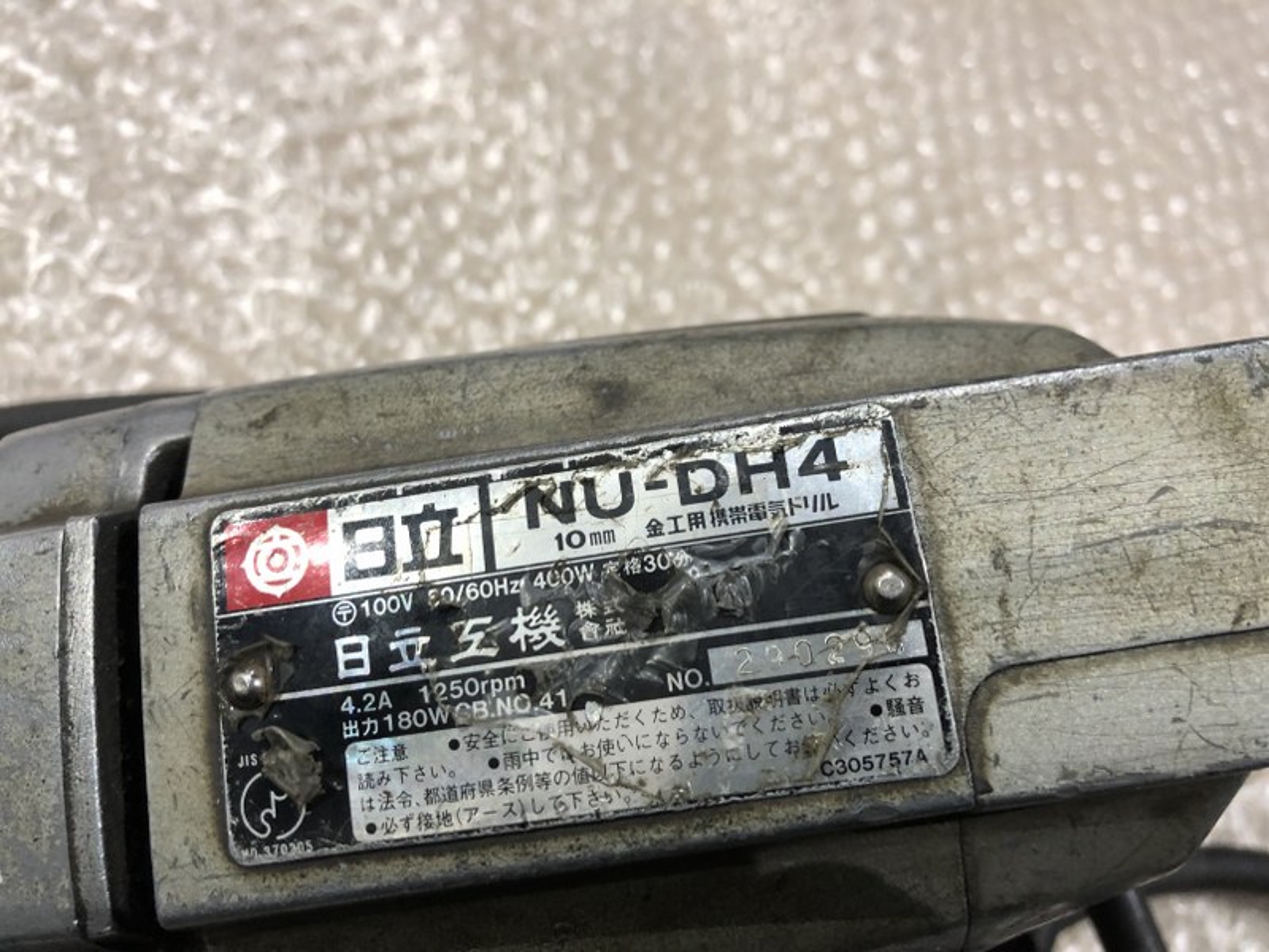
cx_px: 634
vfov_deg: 49.7
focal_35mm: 28
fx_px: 1026
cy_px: 476
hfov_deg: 63.4
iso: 40
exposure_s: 1/15
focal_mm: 4
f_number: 1.8
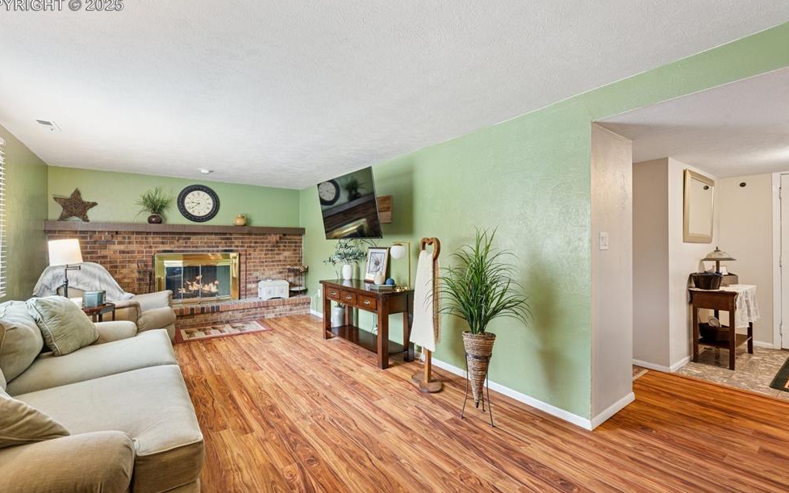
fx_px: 344
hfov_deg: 97.8
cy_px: 241
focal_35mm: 16
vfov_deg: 71.2
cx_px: 378
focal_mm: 15
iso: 100
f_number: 11
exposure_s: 4
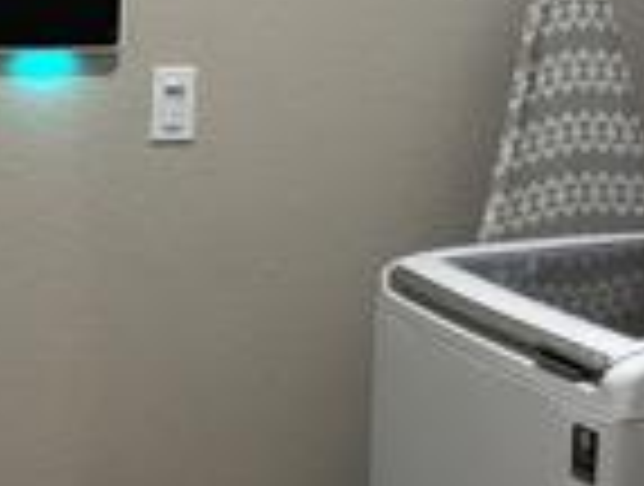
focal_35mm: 116
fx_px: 2164
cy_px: 216
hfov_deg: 16.3
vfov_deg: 12.8
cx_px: -108
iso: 200
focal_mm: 5.96
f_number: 1.6
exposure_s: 1/60
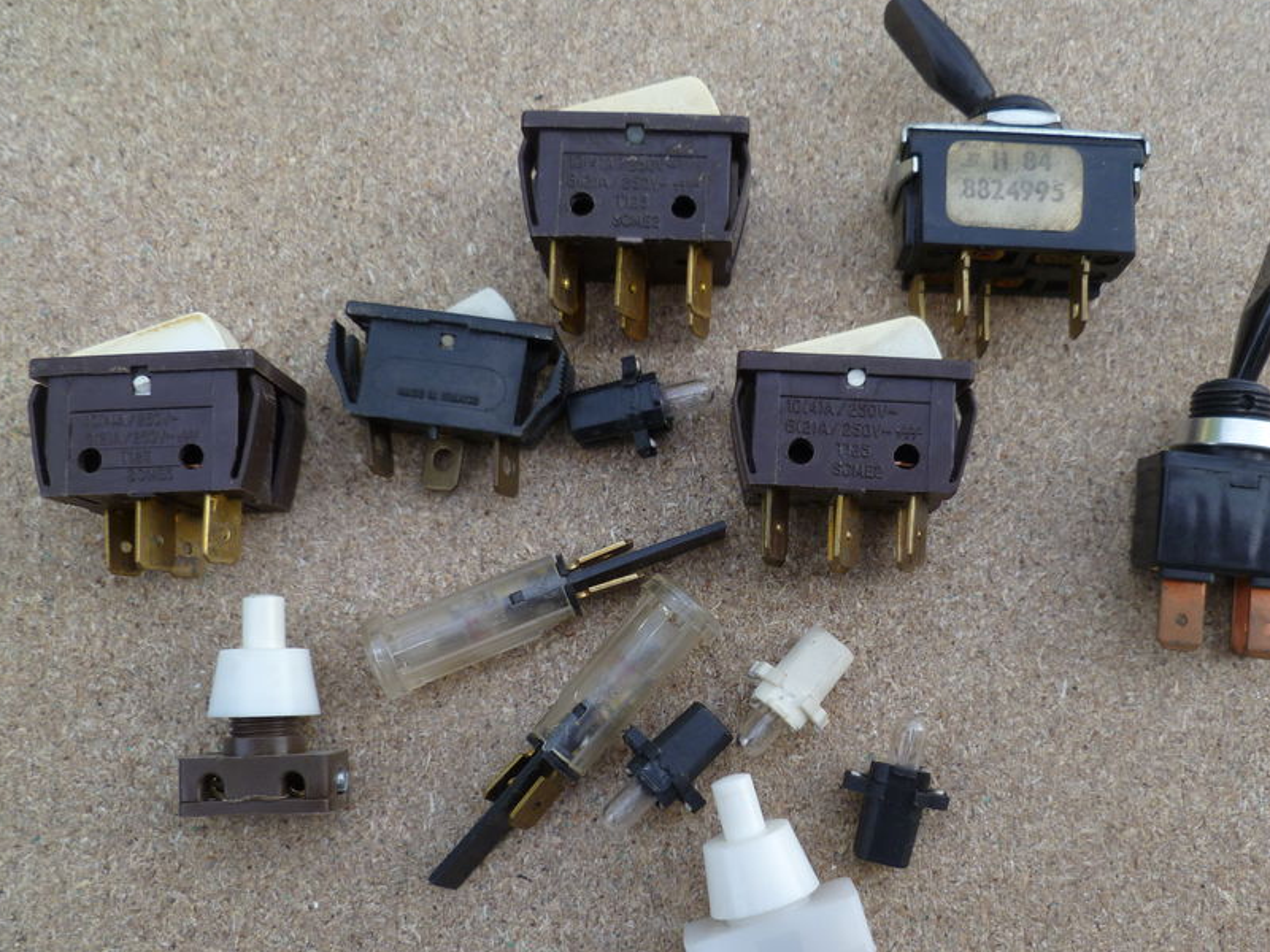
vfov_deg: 40.6
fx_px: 1284
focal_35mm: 35
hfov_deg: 52.5
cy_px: 559
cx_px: 718
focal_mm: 5
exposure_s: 1/160
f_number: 3.3
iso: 80
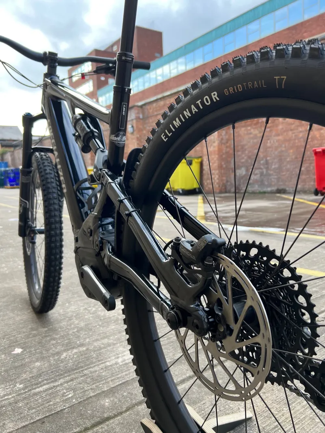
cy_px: 216
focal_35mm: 26
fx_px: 325
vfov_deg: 67.3
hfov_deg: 53.1
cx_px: 162
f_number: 1.5
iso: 40
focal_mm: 5.7
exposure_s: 1/234
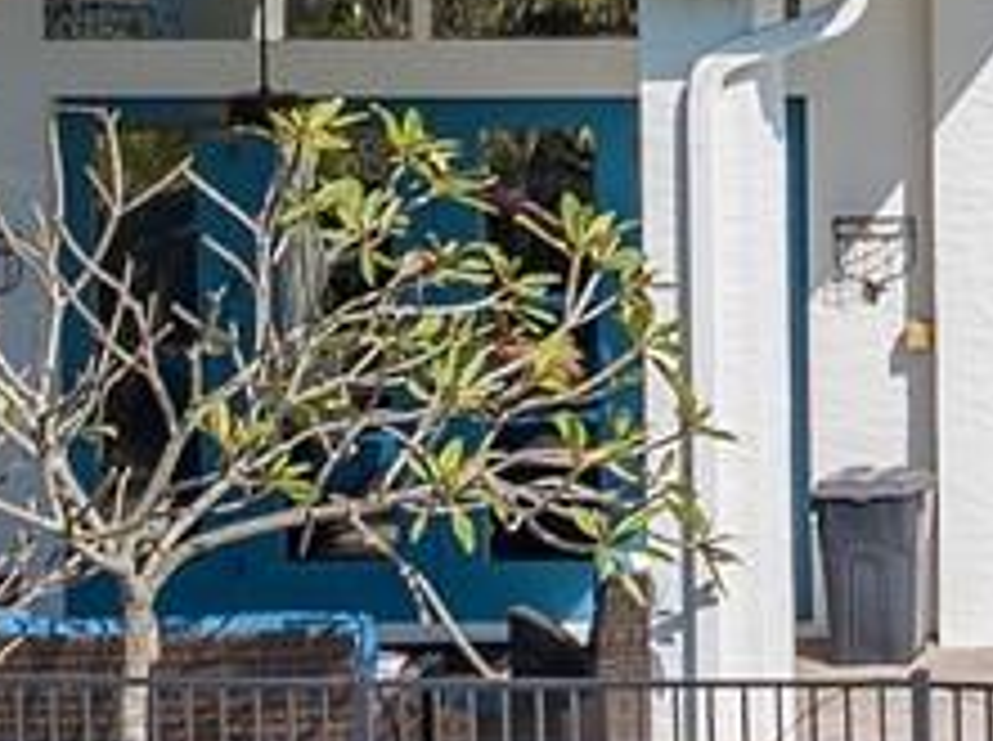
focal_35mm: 174
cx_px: 2161
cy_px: -256
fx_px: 4983
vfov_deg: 8.4
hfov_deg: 10.3
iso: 150
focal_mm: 12.29
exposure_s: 1/3200
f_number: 2.8
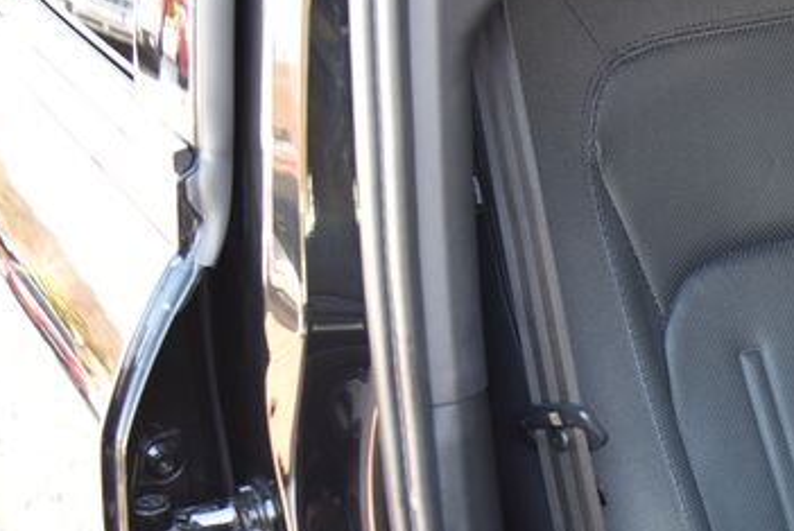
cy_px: 560
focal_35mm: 70
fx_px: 1546
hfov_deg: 26.7
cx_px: 851
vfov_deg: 18.9
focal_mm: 24
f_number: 4
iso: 500
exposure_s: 1/50
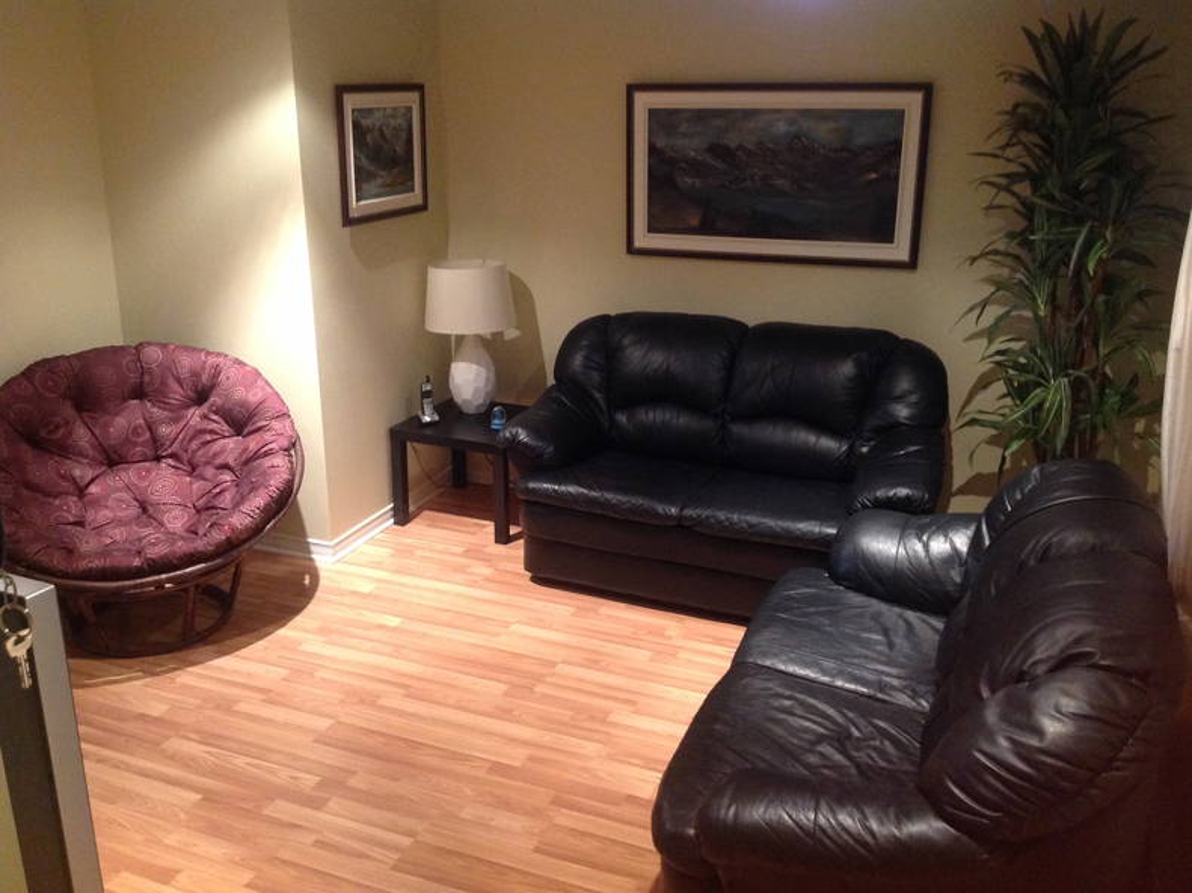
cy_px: 446
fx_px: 1205
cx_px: 596
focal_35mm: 35
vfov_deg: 40.7
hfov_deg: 52.6
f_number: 2.4
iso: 400
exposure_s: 1/15
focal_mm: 4.28
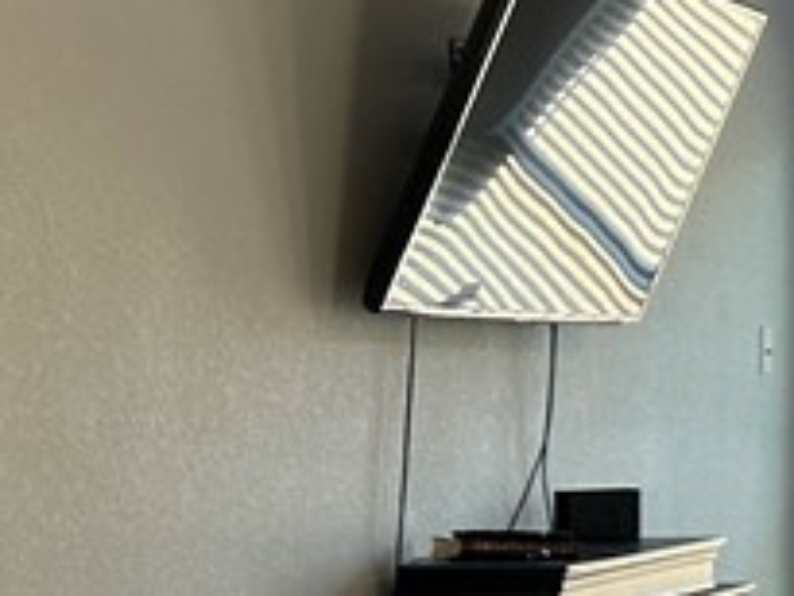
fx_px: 2984
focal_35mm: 130
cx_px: 1731
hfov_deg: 12.7
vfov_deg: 11.4
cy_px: 294
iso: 100
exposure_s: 1/120
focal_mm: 5.7
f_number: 1.5
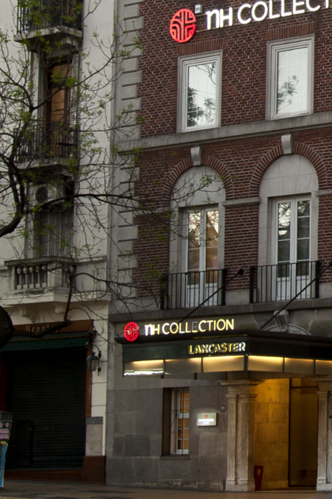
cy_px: 71
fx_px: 1273
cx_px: 512
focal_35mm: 92
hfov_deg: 13.9
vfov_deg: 21.7
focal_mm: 29
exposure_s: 1/4
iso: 200
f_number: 8
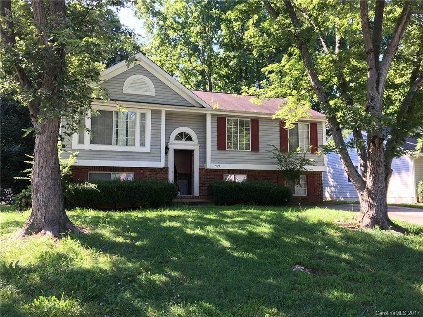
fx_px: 354
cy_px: 158
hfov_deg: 61.7
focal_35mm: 29
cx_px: 212
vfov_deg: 48.2
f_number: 2.2
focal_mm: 4.15
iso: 25
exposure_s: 1/122
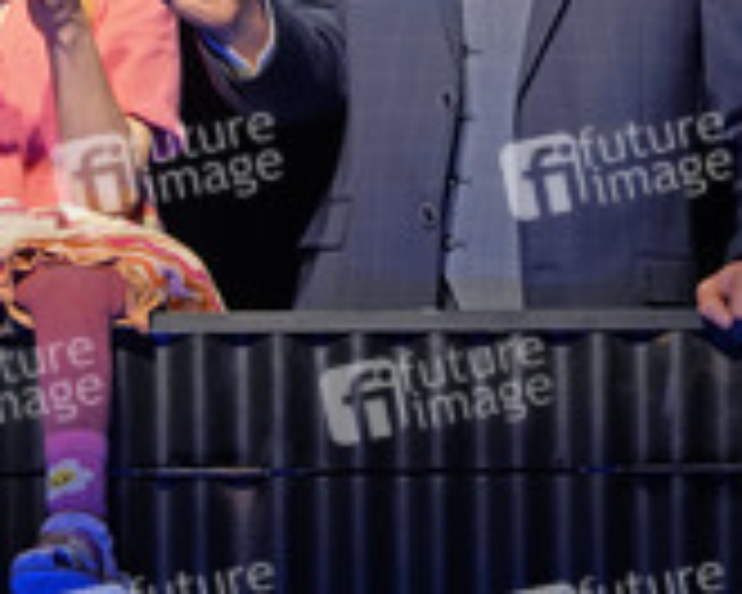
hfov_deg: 4.7
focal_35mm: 412
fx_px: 9048
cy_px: 54
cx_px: 47
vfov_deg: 3.8
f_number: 5.6
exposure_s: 1/250
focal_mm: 161
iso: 2000
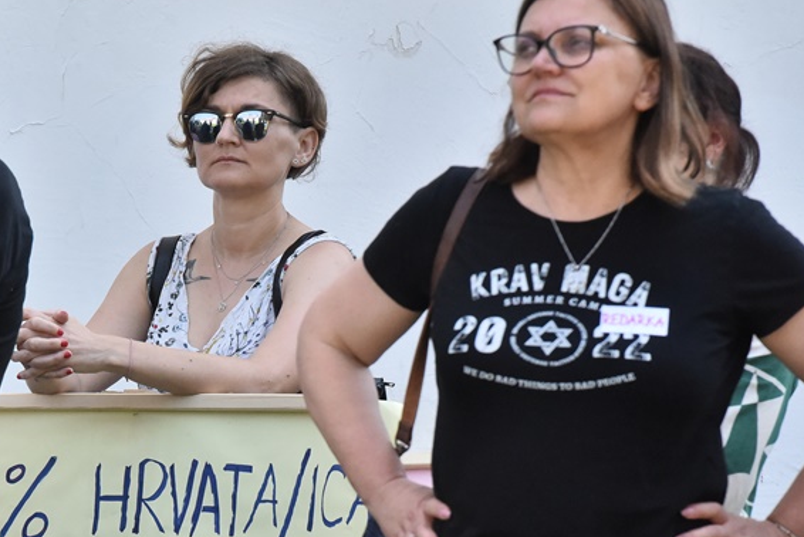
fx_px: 8088
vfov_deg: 3.8
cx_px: 114
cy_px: 448
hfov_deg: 5.7
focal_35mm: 362
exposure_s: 1/2000
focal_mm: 200
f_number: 8
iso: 3200
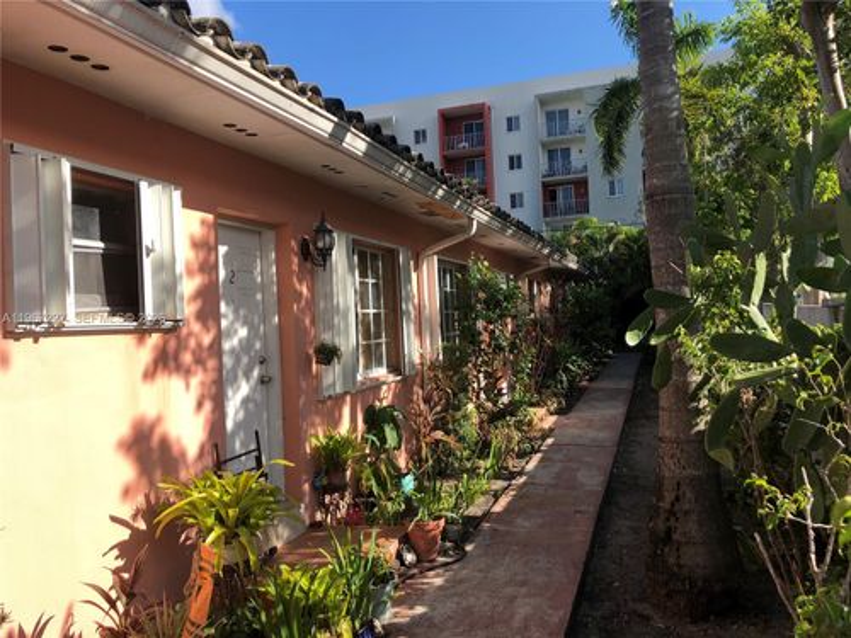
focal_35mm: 28
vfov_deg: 49.7
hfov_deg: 63.4
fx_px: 688
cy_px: 319
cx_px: 426
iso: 20
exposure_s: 1/991
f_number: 1.8
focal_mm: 4
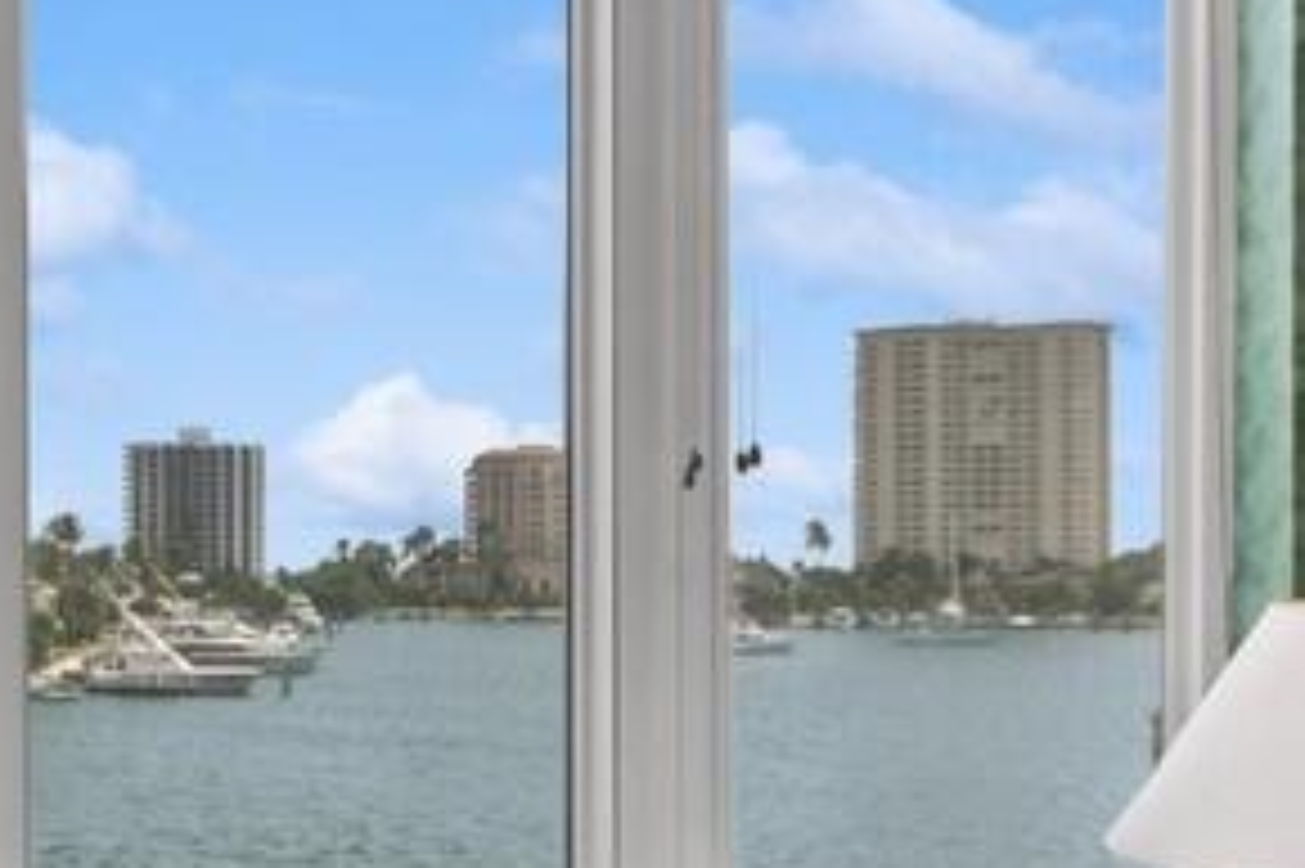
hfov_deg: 31.4
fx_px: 2101
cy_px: 607
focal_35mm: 58
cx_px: -58
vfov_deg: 23.2
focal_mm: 21
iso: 100
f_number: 8
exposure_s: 1/125
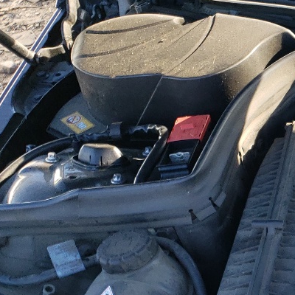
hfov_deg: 16.1
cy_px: 335
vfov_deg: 18.1
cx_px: 524
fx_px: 887
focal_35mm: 92
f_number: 1.5
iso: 50
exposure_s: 1/196
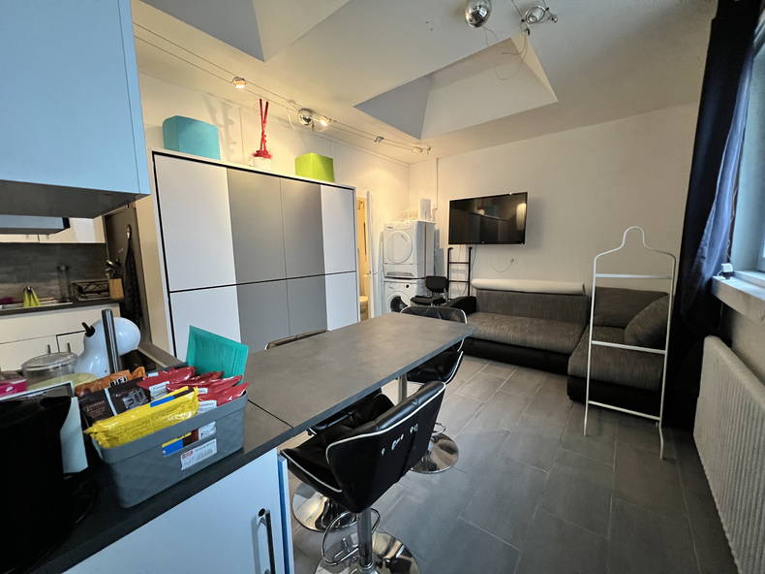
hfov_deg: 106.2
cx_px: 382
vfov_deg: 89.9
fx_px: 287
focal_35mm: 13
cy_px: 287
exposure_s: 1/50
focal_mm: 1.57
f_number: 1.8
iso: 800
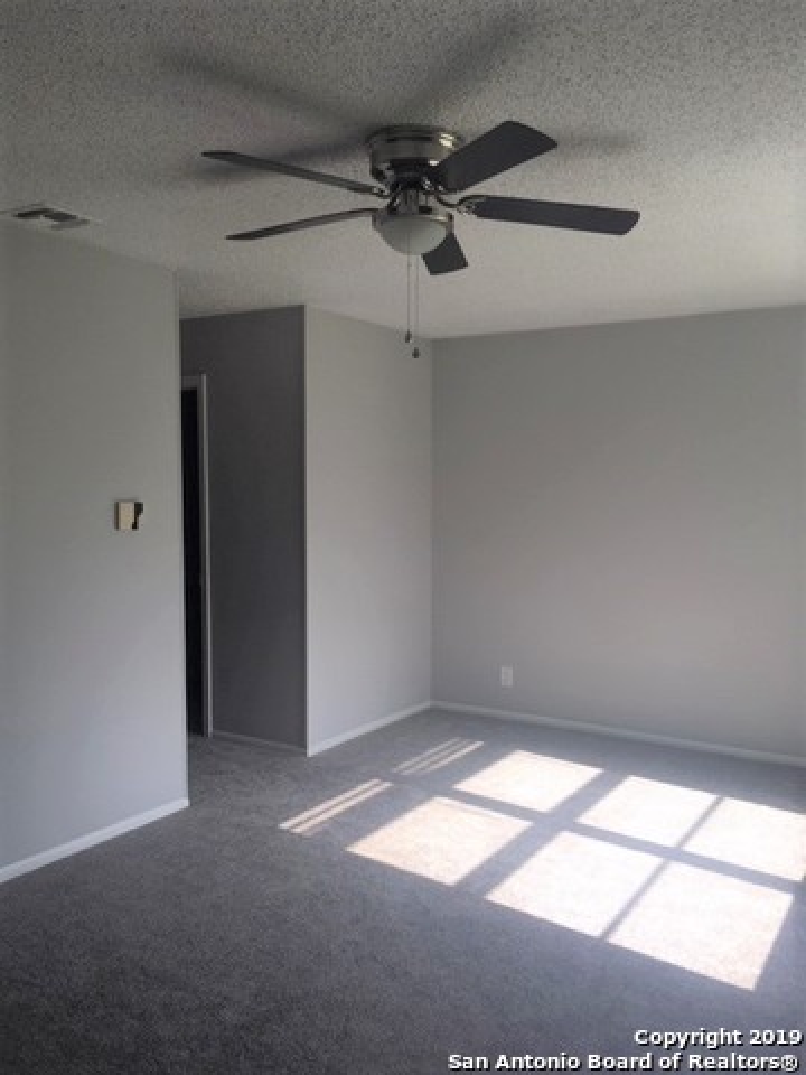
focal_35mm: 29
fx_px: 900
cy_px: 538
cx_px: 403
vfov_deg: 61.7
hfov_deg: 48.2
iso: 25
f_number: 2.2
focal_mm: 4.15
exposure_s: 1/248
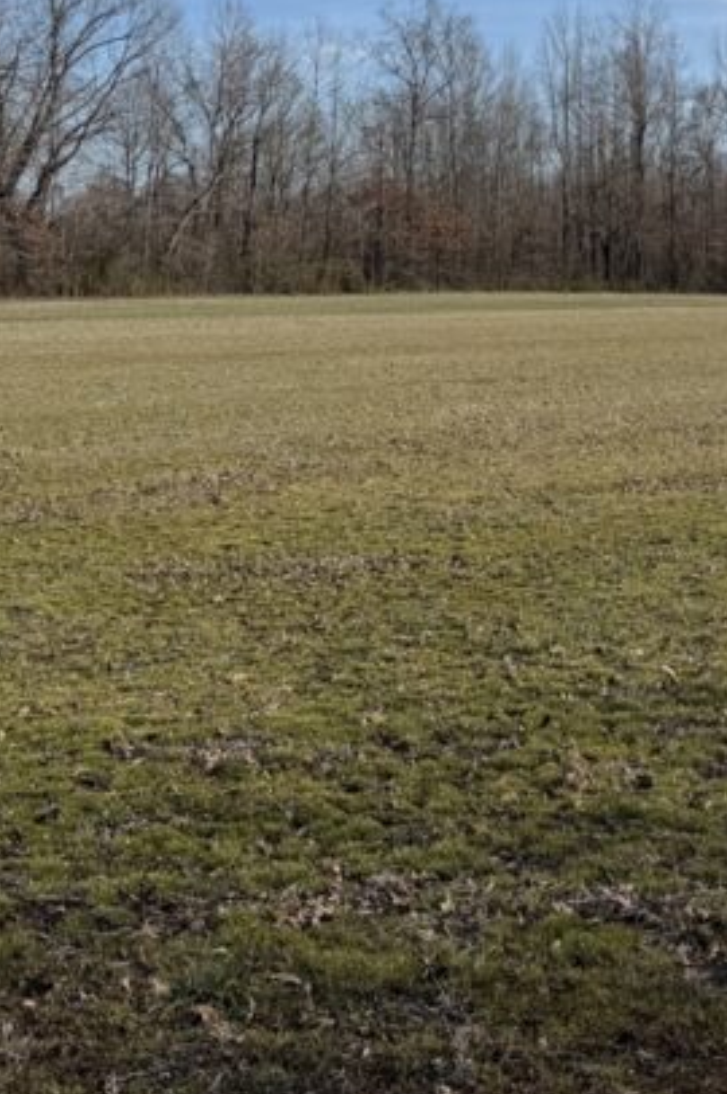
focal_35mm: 63
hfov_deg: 21.1
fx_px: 1911
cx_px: 644
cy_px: 102
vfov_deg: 30.5
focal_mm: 6.76
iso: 80
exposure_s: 1/8130
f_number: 1.78
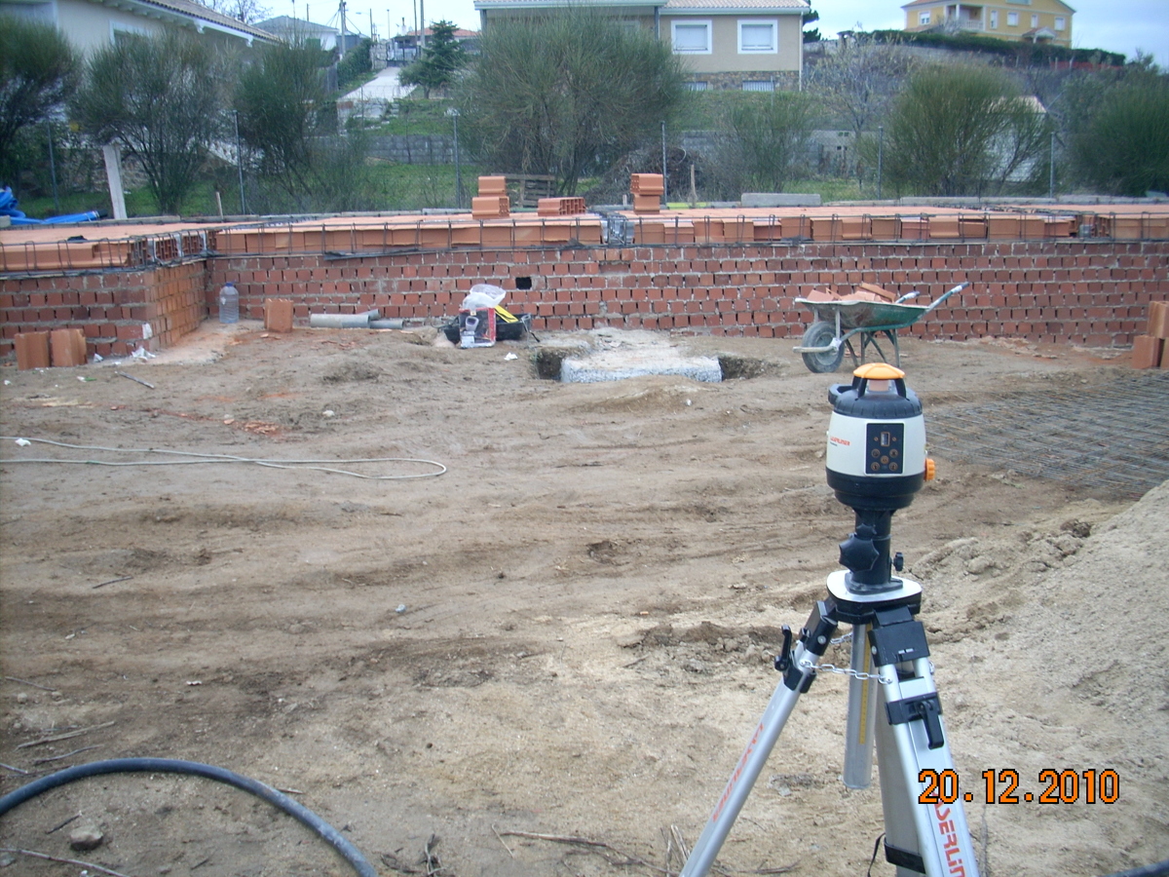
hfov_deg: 50.1
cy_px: 438
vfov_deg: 38.7
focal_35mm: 37
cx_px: 584
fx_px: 1250
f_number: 2.8
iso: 64
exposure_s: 1/34.1
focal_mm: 6.2
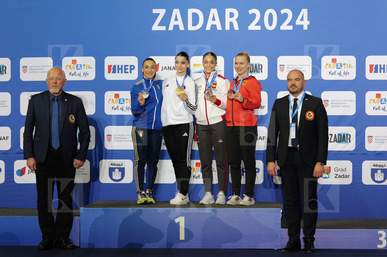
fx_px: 923
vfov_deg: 15.8
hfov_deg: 23.7
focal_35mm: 86
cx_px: 194
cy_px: 128
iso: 800
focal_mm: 86
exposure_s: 1/250
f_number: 2.8
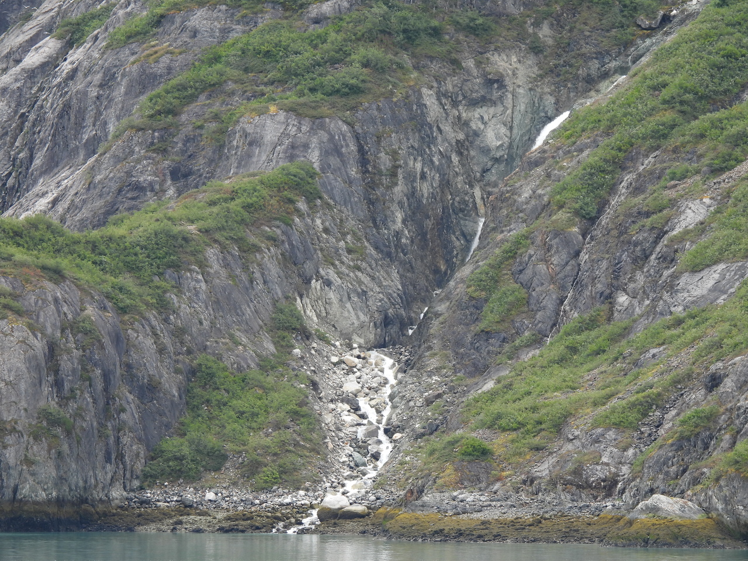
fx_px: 7563
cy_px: 280
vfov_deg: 4.2
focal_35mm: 350
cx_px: 374
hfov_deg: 5.7
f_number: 5
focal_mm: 62.5
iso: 100
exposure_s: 1/125
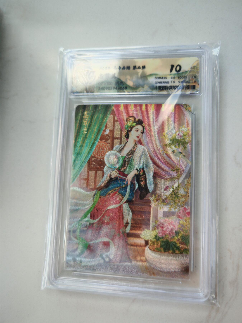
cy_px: 162
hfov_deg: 51.4
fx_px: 252
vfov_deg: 65.3
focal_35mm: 27
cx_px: 121
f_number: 1.9
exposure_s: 1/180
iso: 50
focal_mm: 6.67
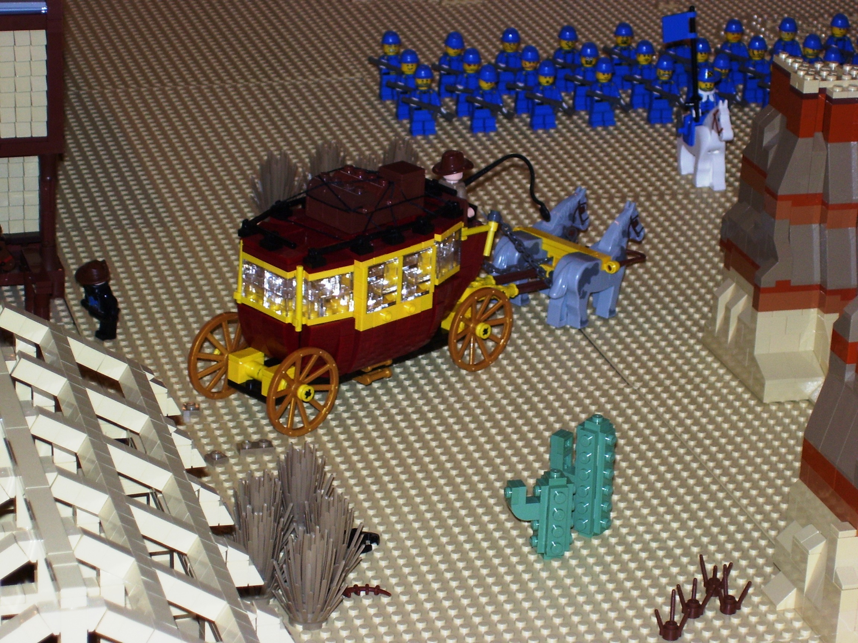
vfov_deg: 13.7
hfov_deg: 18.2
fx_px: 2677
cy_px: 322
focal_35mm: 108
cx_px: 429
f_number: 4.6
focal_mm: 18
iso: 80
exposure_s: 1/90
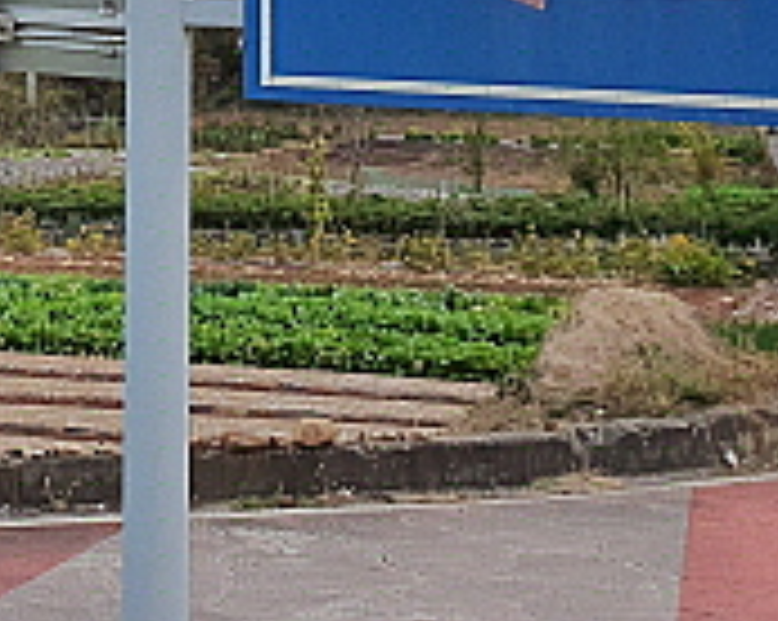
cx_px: -292
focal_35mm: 88
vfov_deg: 16.6
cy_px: -162
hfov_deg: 19.7
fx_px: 2024
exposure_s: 1/120
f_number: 2.4
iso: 160
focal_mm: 4.3
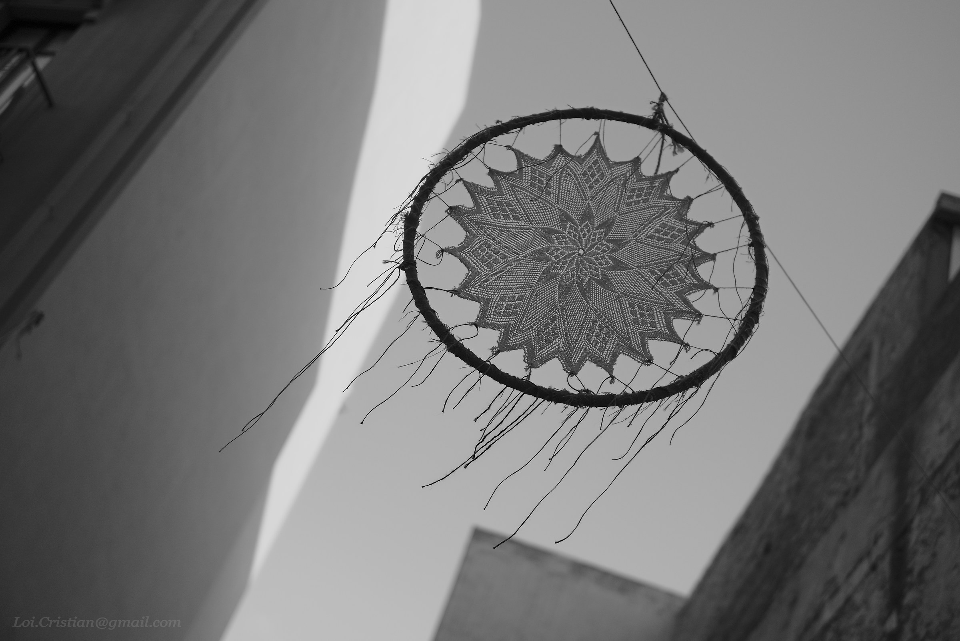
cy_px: 320
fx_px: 1201
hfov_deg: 43.6
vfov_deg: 29.9
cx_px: 480
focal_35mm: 45
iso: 100
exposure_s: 1/4000
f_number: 1.4
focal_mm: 30
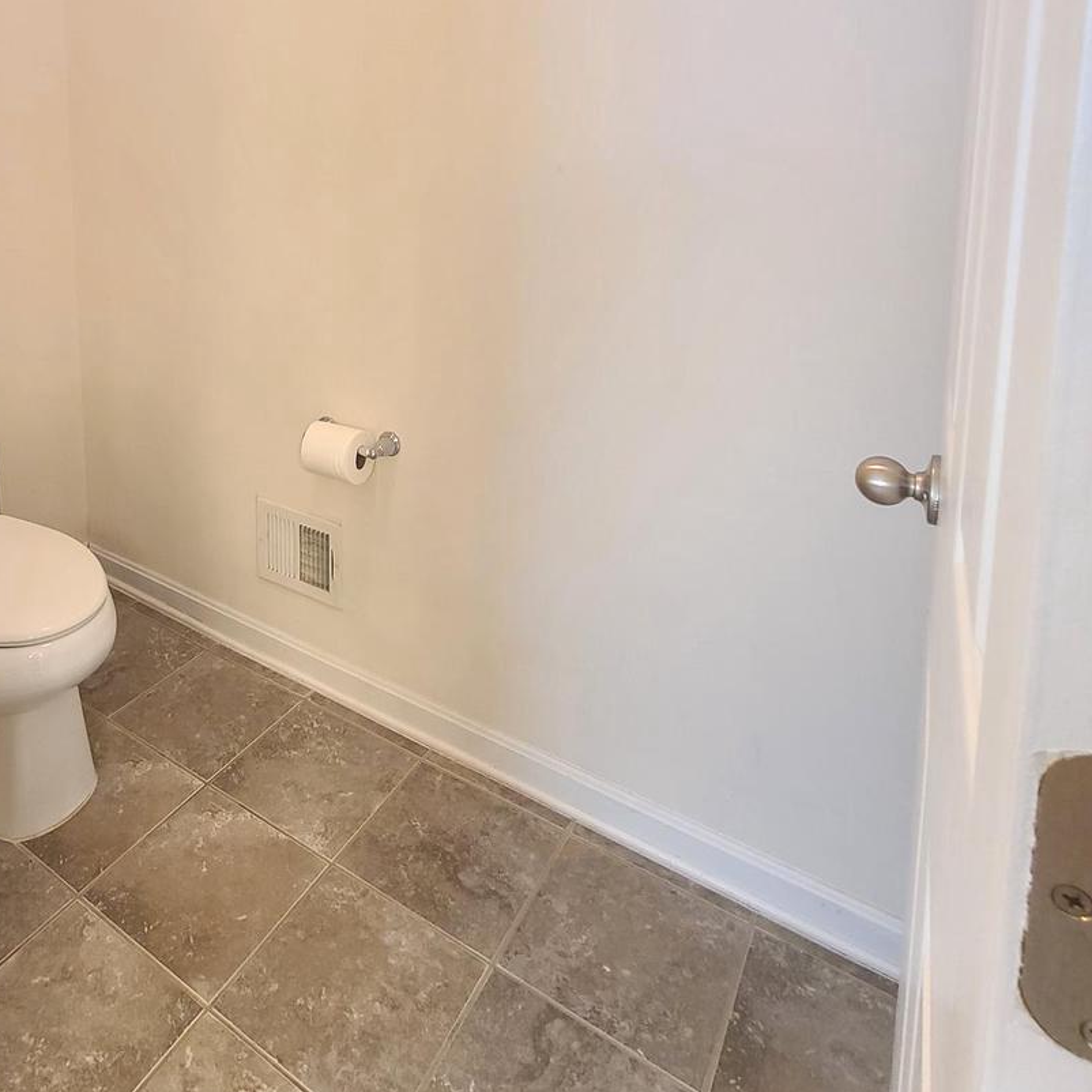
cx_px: 332
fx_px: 785
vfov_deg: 63.4
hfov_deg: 67.0
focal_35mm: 22
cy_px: 214
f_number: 2.2
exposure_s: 1/40
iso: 320
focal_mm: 2.2
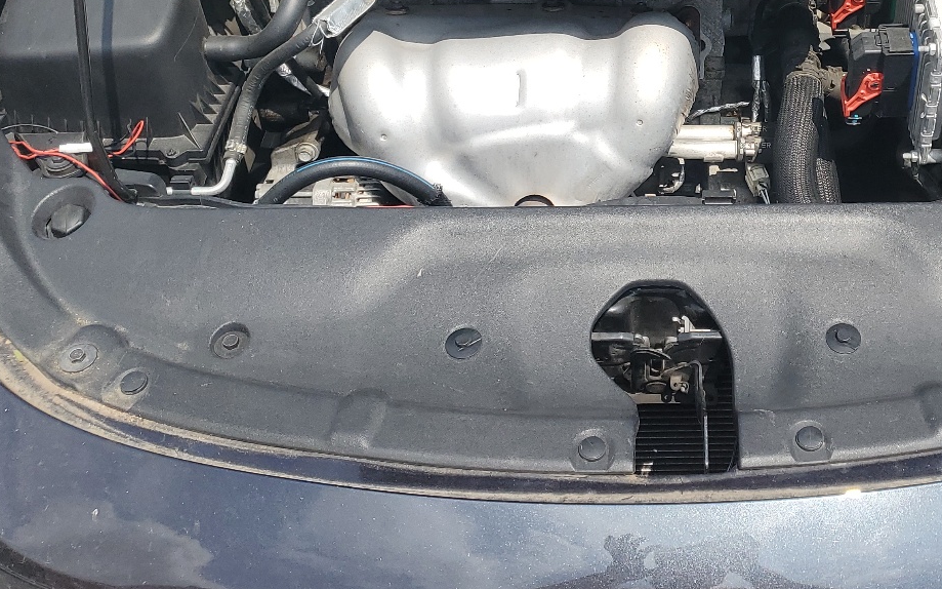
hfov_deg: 40.9
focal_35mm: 48
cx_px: 679
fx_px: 1232
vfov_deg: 25.6
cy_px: 10
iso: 50
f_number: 1.5
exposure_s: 1/3333
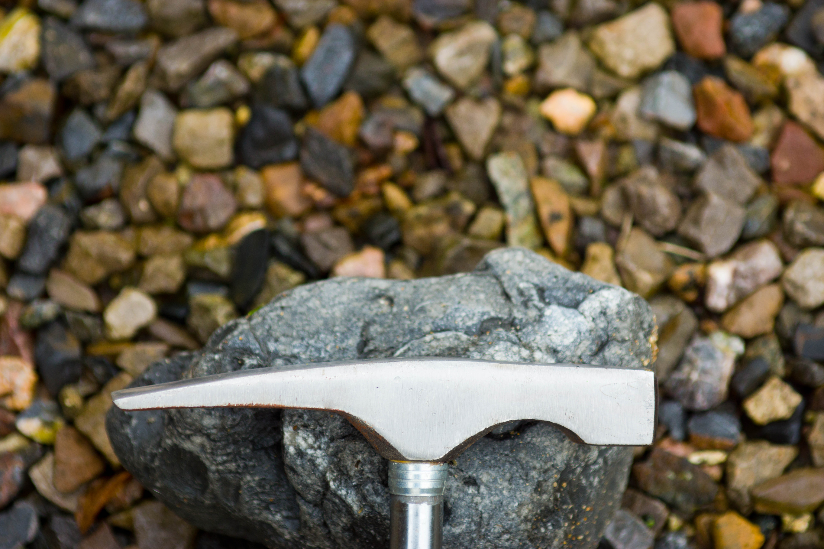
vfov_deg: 13.0
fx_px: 2403
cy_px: 274
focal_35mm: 105
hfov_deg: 19.5
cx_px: 412
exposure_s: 1/125
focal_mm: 70
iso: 100
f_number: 4
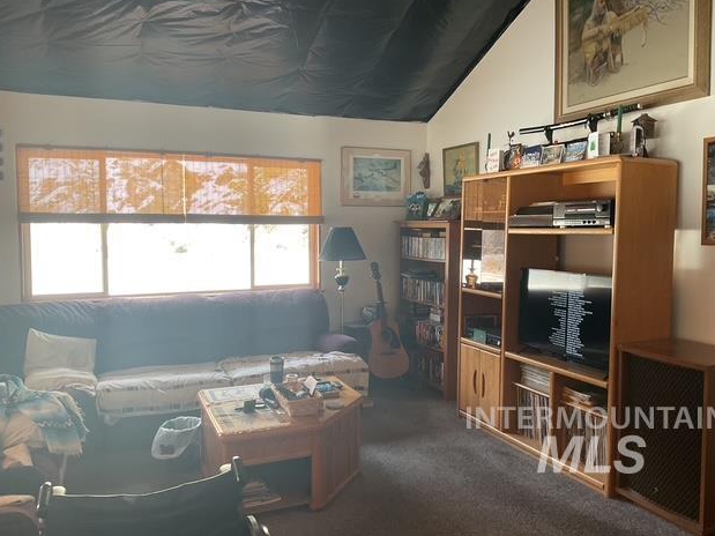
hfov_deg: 60.0
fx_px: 620
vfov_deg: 46.8
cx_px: 363
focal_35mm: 30
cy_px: 261
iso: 50
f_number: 1.8
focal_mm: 3
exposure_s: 1/60
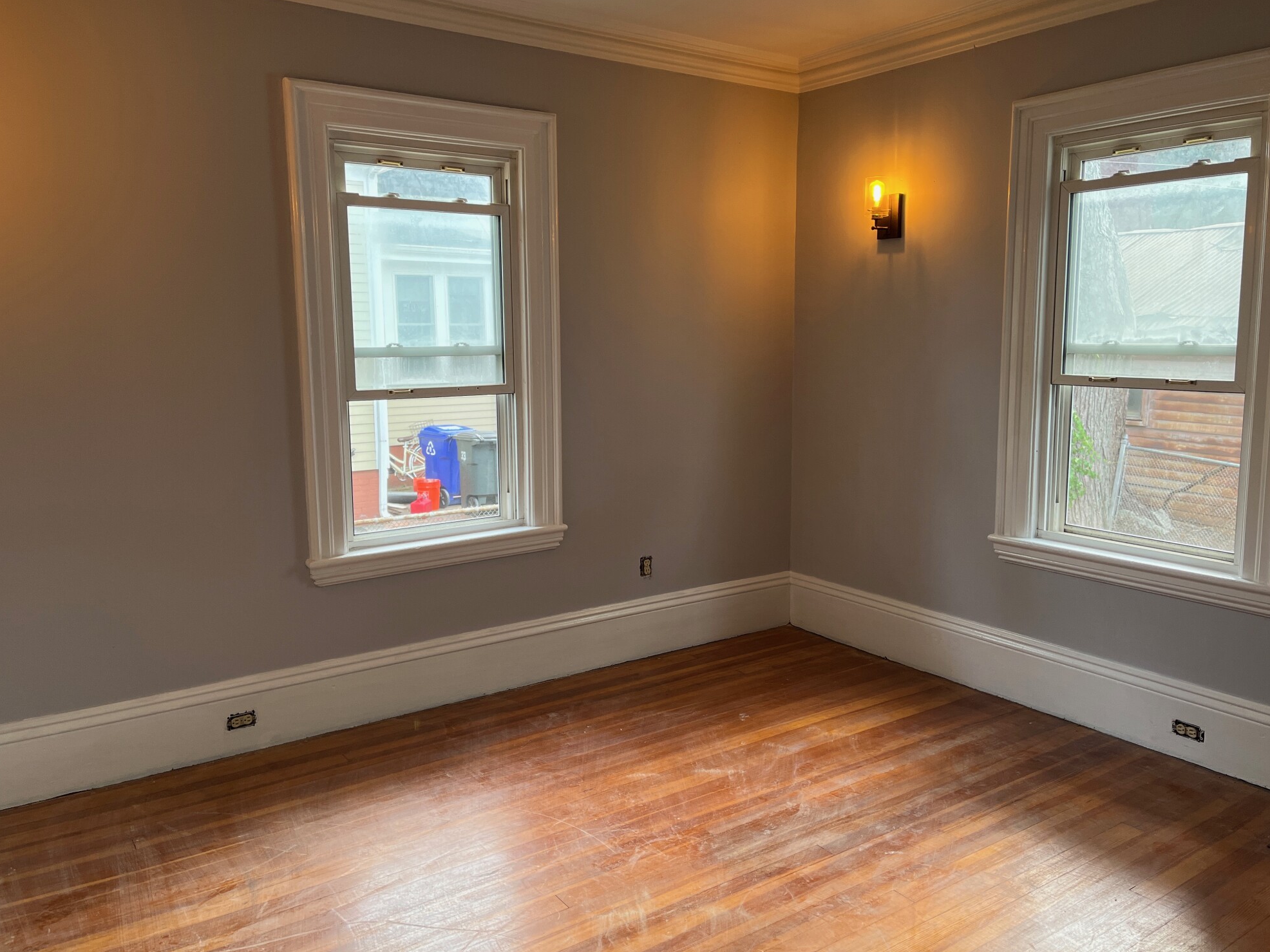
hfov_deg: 65.3
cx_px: 645
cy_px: 459
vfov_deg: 51.3
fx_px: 991
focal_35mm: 27
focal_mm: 5.1
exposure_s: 1/60
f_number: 1.6
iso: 64
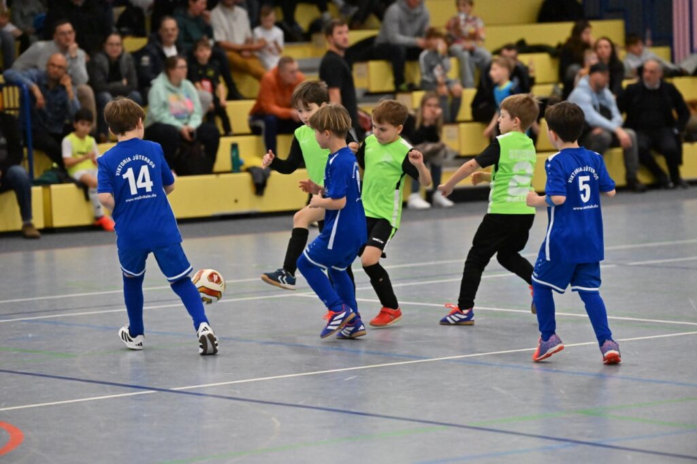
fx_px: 3097
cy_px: 232
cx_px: 348
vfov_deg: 8.6
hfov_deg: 12.8
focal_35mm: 160
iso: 8000
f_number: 3.5
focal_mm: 160
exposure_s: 1/1250
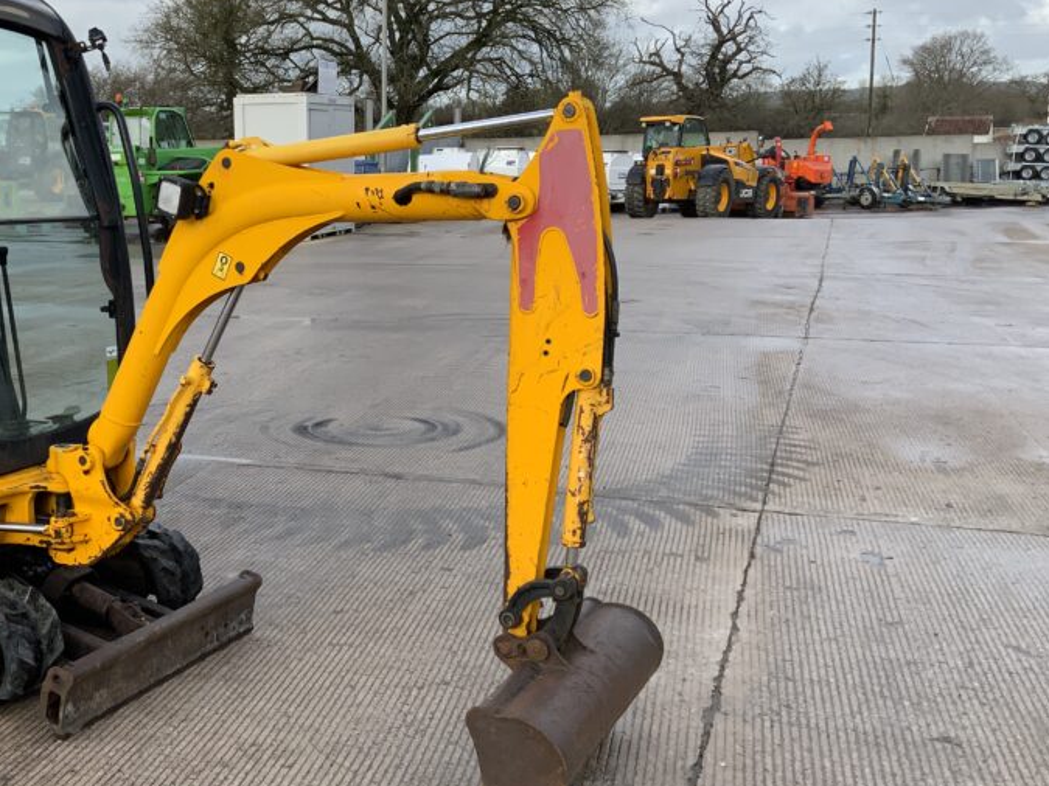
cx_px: 311
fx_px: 1333
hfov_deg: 42.1
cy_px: 385
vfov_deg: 32.9
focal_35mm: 44
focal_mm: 3
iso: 16
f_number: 1.8
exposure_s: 1/613
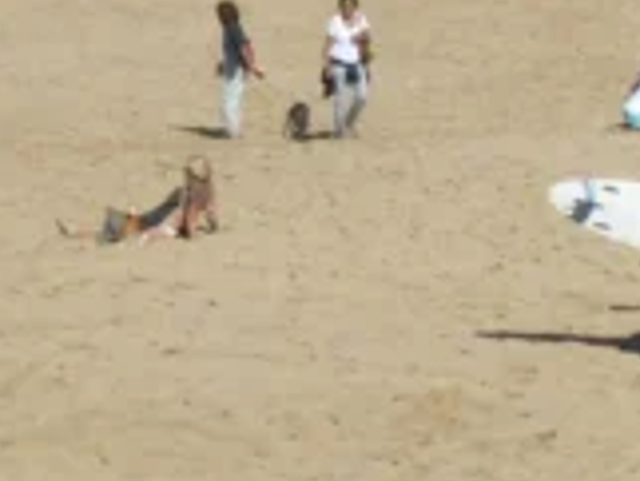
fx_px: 4848
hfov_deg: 7.6
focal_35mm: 262
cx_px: 398
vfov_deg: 5.6
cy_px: -147
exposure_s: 1/500
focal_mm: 9.8
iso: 80
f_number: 6.3
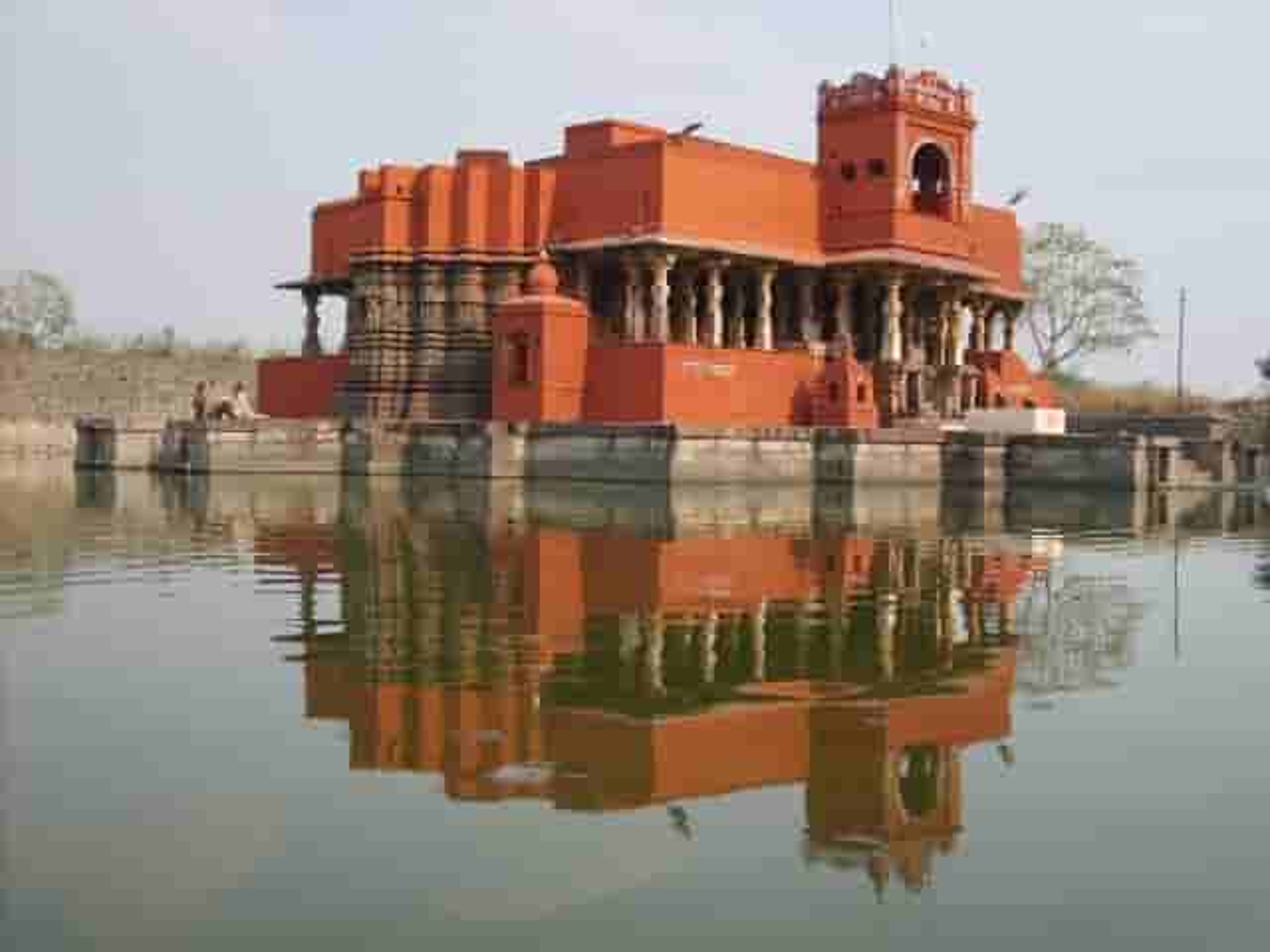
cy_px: 476
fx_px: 1578
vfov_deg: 33.6
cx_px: 635
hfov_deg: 43.9
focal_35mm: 43
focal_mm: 7.2
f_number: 3
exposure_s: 1/750
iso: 50
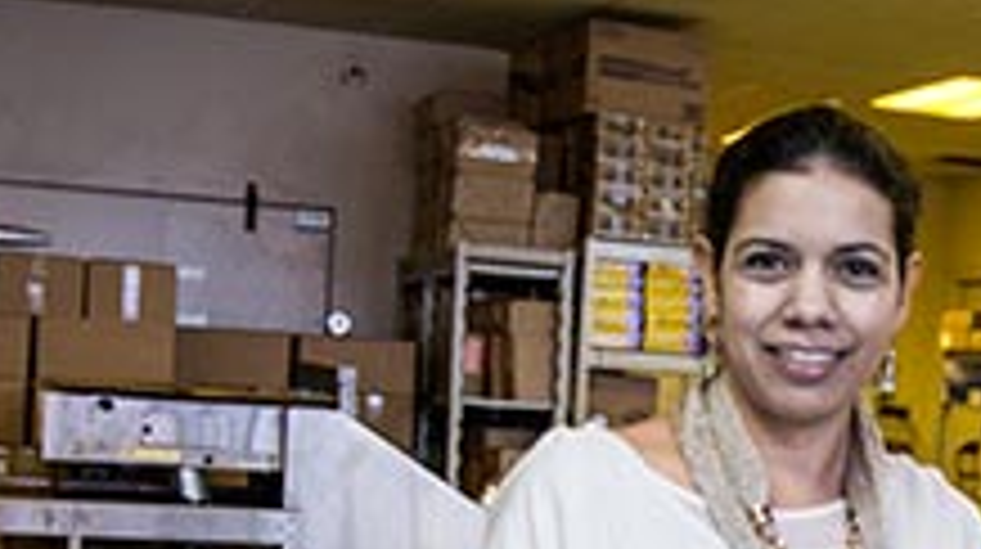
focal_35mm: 67
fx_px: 1741
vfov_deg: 16.6
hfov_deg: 28.2
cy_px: 781
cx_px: 1120
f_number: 2.8
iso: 1600
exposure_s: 1/180
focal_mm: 24
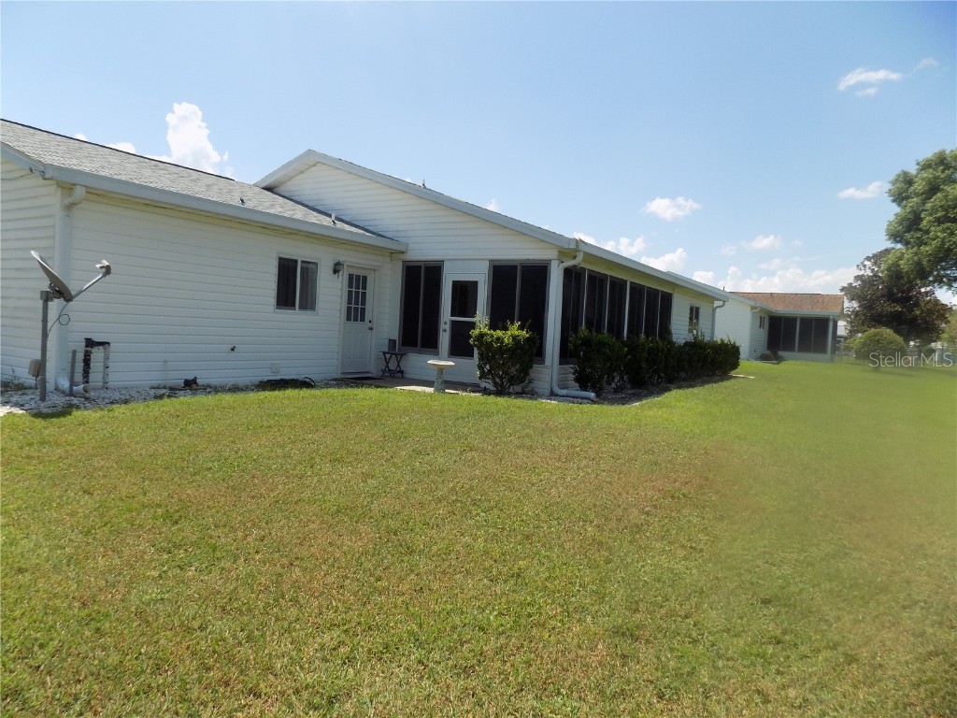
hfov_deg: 73.9
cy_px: 359
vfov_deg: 58.9
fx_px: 636
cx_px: 478
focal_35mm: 23
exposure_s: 1/1000
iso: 80
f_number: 3.1
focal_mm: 4
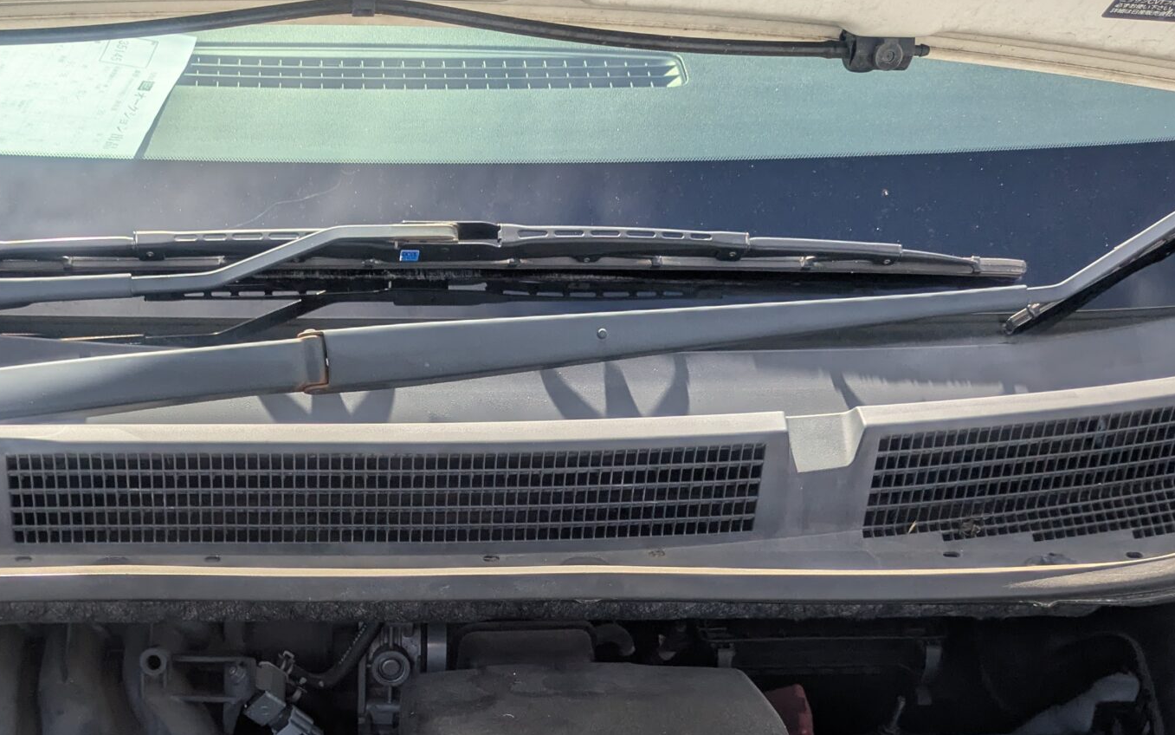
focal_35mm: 50
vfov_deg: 24.7
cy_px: 725
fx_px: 1601
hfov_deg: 39.7
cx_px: 375
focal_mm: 5.43
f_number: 1.89
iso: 42
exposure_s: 1/911
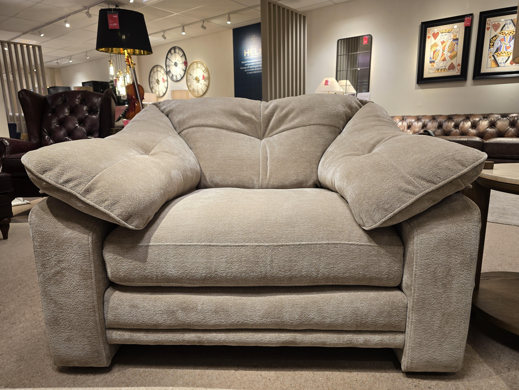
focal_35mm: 23
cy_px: 195
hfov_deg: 73.9
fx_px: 345
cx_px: 260
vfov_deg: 58.9
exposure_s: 1/100
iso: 100
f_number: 1.7
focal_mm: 6.3
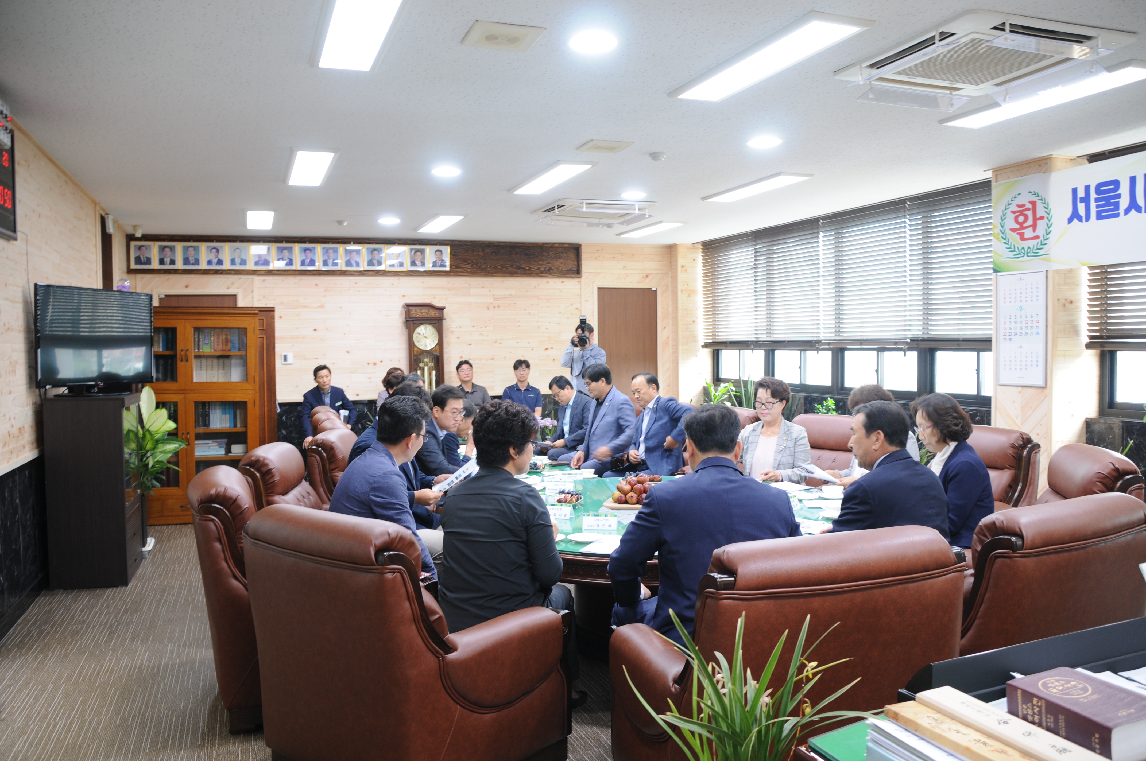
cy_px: 380
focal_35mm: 27
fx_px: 858
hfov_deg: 67.4
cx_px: 573
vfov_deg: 47.8
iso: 200
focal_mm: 18
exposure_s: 1/15
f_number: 3.5
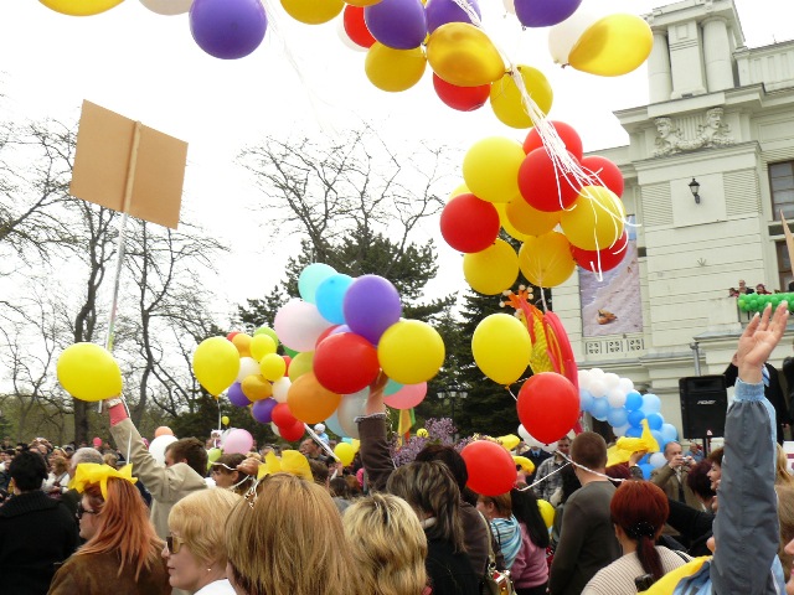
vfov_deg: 39.7
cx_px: 397
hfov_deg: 51.4
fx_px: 826
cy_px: 298
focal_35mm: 36
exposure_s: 1/250
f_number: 4.5
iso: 100
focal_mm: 6
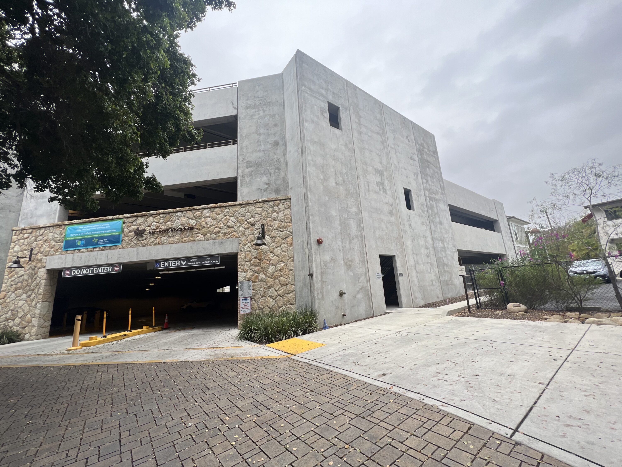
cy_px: 234
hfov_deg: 106.2
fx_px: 234
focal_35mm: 13
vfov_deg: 89.9
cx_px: 311
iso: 32
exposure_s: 1/254
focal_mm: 1.57
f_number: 1.8
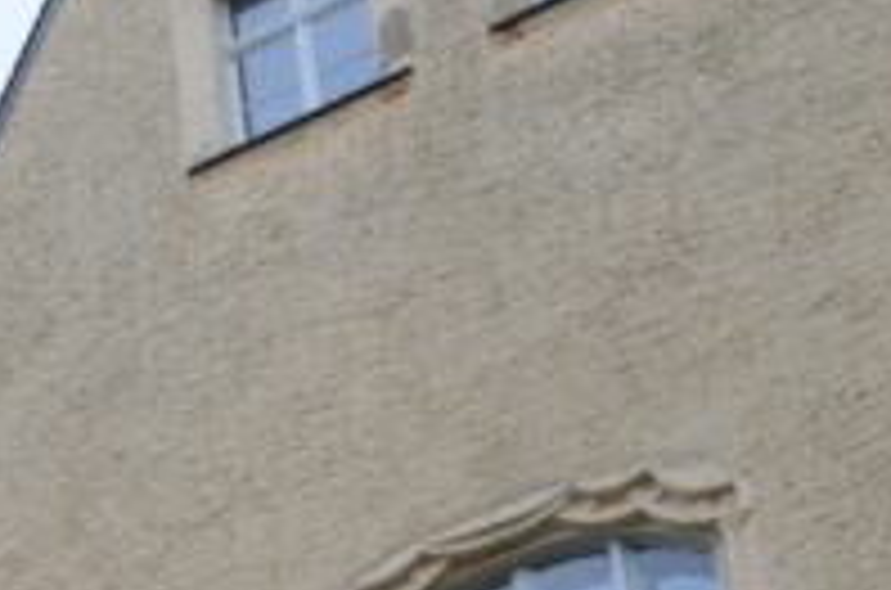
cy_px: 1576
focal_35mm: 146
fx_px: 3605
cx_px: -716
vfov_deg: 8.3
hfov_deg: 12.8
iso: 400
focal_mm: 18
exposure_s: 1/200
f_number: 7.1
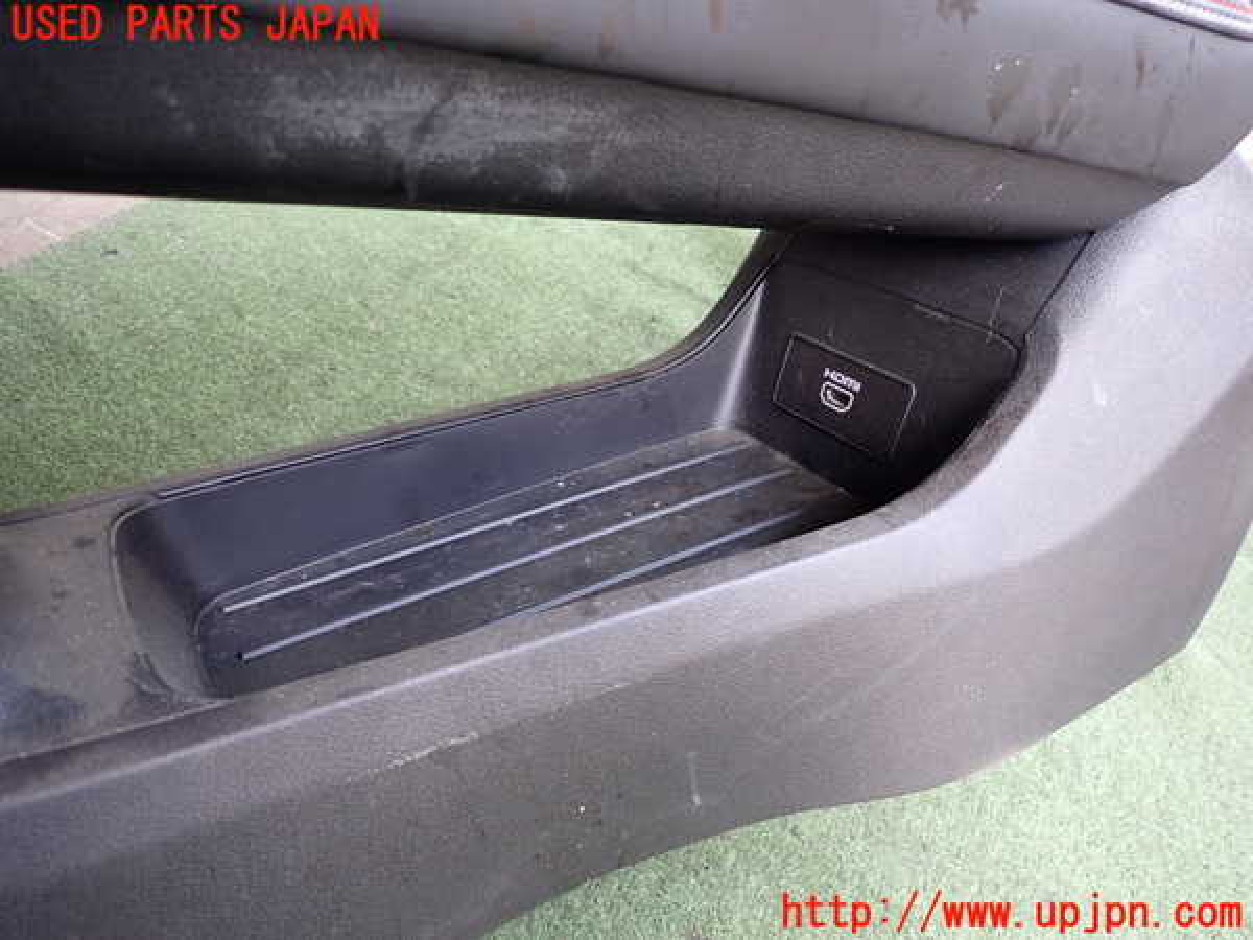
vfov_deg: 54.9
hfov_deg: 69.4
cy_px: 470
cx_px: 626
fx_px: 905
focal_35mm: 25
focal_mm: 4.5
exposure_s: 1/50
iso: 200
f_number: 2
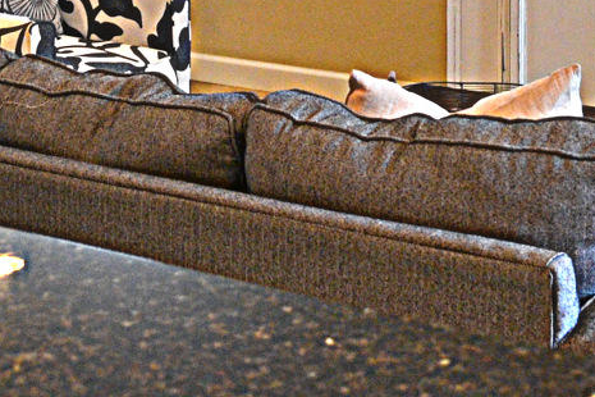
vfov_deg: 13.6
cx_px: 224
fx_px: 1537
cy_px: -241
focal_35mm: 93
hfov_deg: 21.9
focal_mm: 18
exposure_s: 1/40
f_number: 3.5
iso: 400
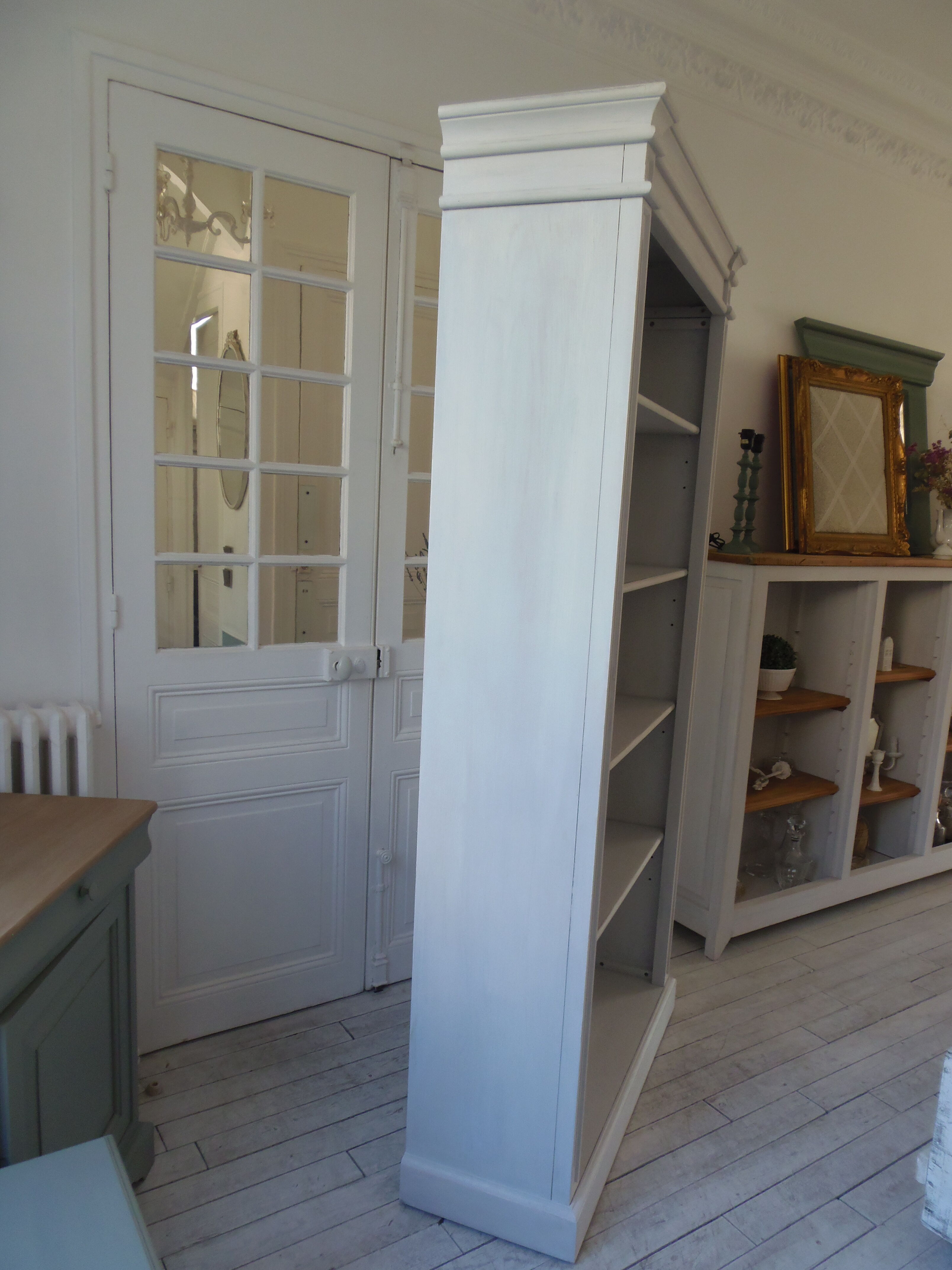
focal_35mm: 24
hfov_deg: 56.8
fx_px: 880
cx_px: 476
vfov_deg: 71.6
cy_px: 635
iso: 80
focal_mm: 4.3
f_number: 2.9
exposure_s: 1/30
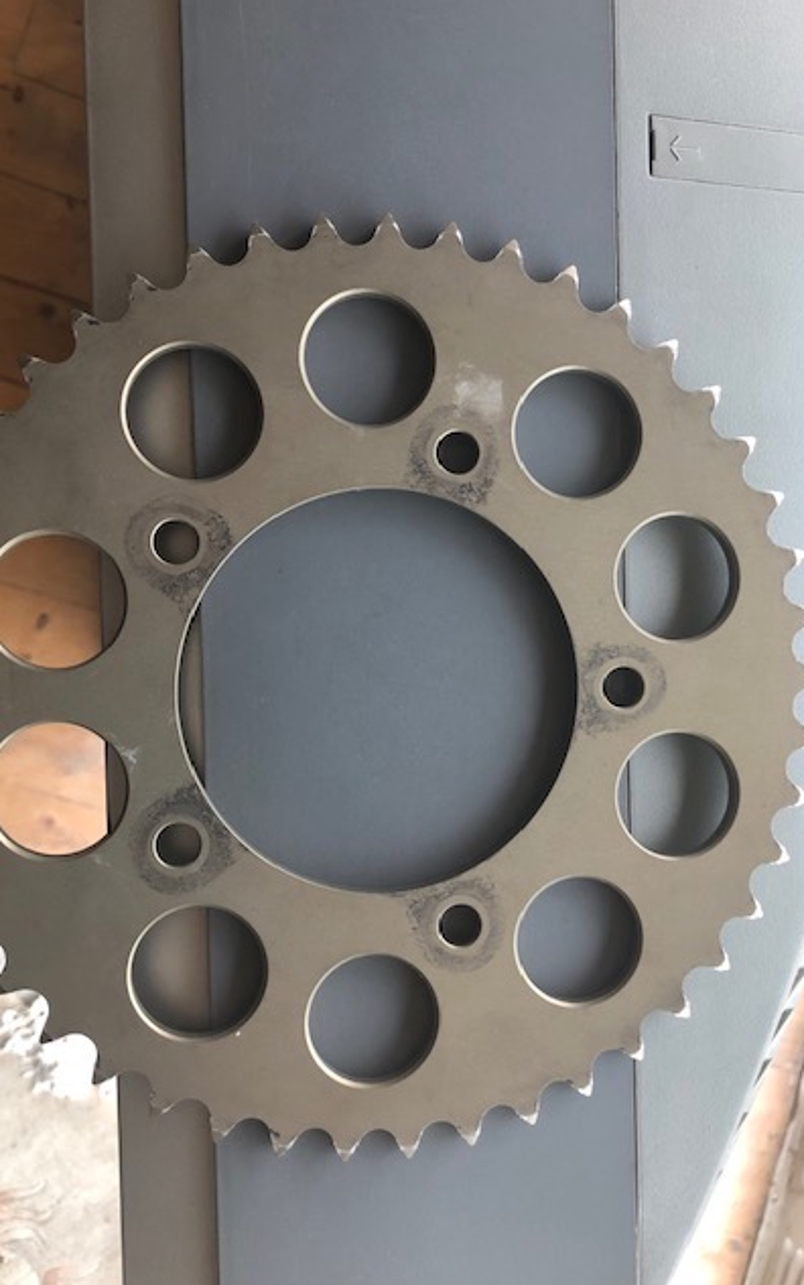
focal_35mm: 30
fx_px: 1051
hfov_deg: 41.8
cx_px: 357
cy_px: 644
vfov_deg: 62.9
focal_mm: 3.99
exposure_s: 1/25
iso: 32
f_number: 1.8
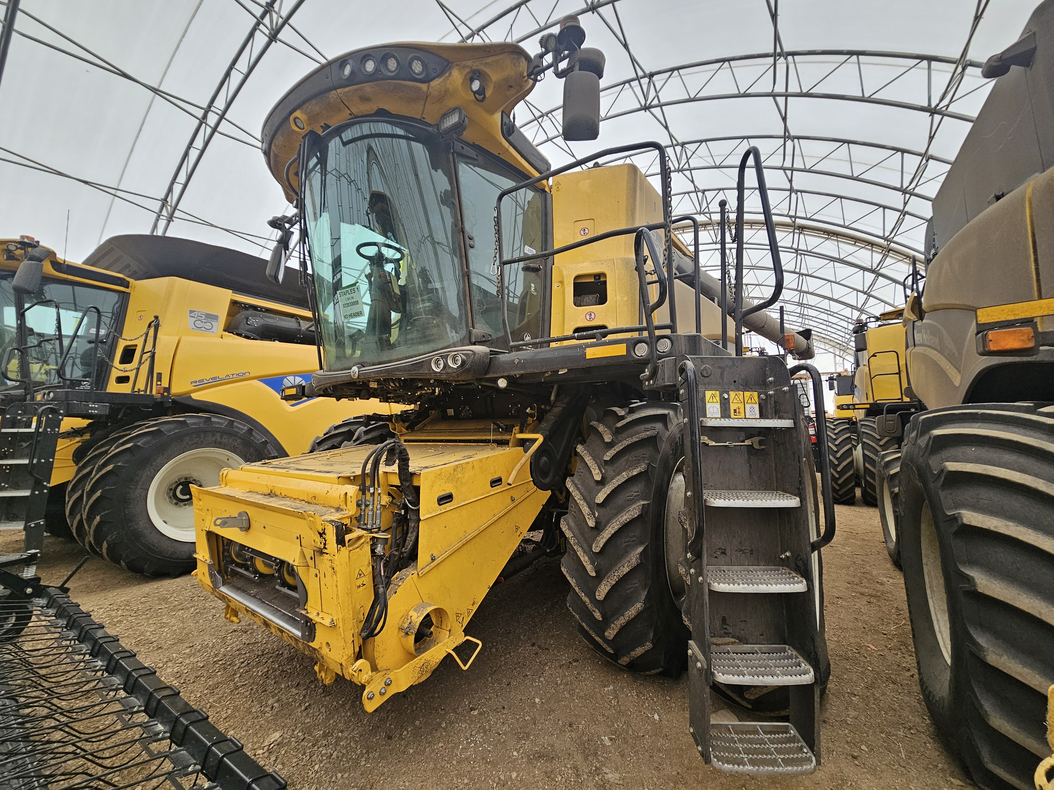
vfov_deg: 89.9
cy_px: 395
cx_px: 527
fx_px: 396
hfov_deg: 106.2
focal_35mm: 13
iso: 80
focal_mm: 2.2
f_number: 2.2
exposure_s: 1/120
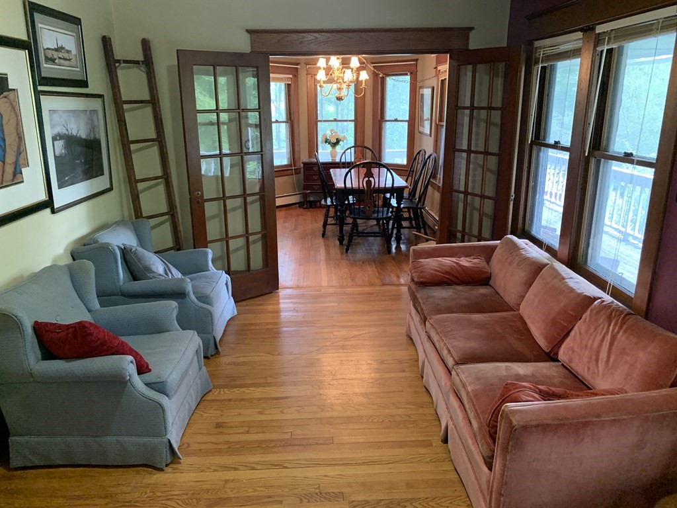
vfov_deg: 53.1
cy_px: 254
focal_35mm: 26
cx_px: 338
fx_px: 508
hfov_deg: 67.3
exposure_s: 1/30
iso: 400
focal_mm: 4.25
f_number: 1.8
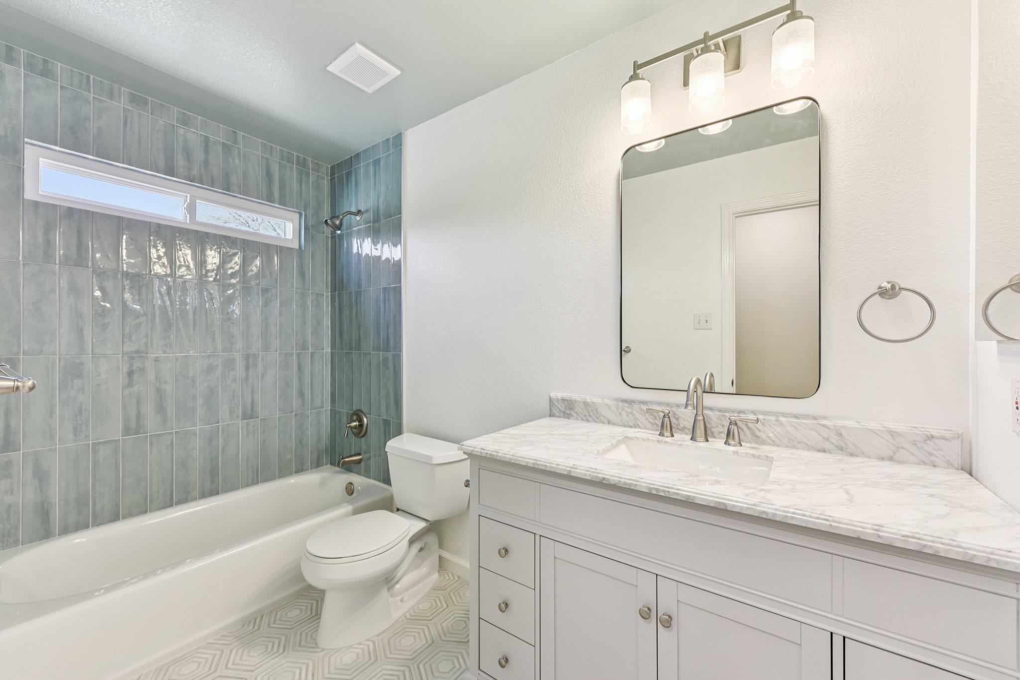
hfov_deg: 104.3
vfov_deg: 81.2
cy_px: 340
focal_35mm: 14
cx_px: 510
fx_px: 397
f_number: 8
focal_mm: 14
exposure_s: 1/15
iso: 250
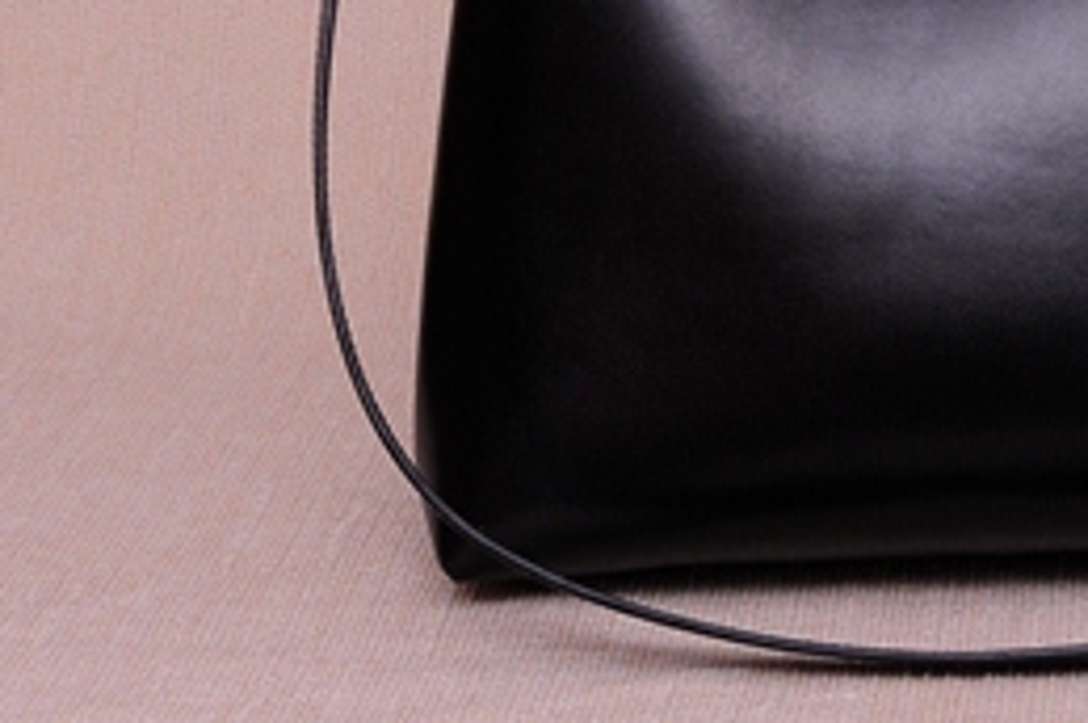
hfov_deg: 11.5
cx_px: 1021
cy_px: -95
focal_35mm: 178
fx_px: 5373
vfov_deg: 7.6
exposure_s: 1/160
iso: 400
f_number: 5.6
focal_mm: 48
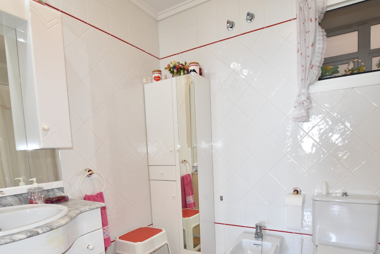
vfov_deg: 57.7
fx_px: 222
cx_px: 194
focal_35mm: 21
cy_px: 177
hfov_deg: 81.2
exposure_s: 1/200
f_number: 3.5
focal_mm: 10
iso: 1000
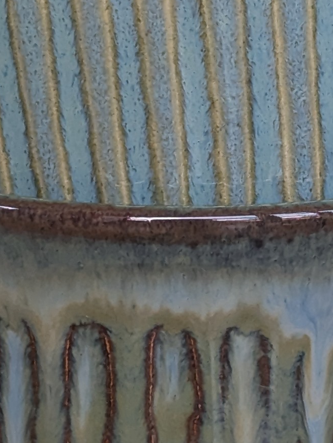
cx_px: 265
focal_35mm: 225
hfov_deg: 6.6
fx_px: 2879
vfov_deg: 8.8
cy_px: 161
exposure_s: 1/89.2
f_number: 1.85
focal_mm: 6.81
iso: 126
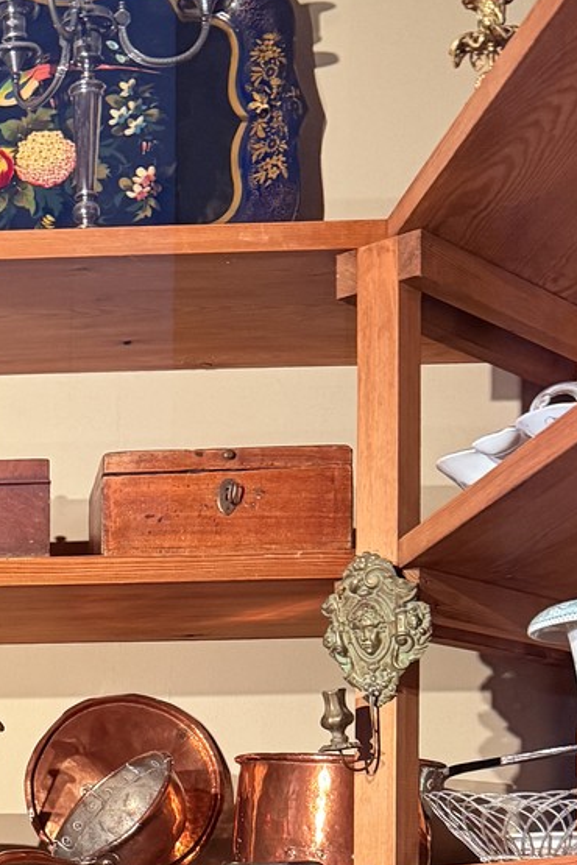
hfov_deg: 17.6
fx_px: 1731
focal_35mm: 72
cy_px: 927
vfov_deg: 26.1
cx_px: -206
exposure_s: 1/48
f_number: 1.78
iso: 320
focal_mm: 6.76
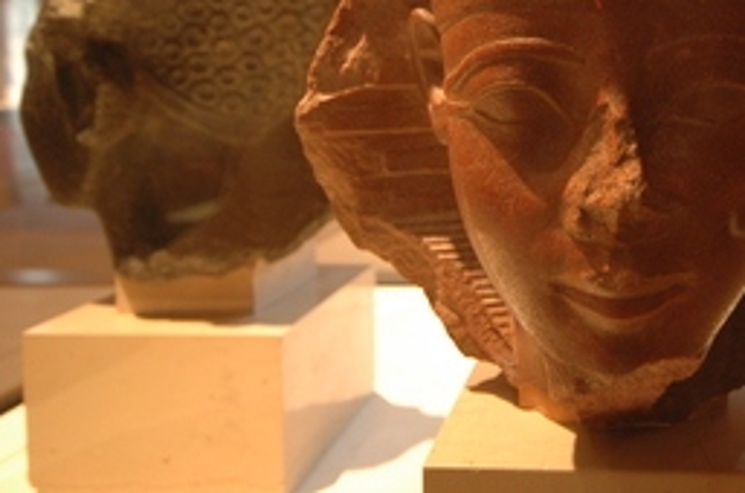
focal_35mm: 36
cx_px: 591
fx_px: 743
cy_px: 99
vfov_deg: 35.5
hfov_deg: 50.2
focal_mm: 14
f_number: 4.8
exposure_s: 1/8
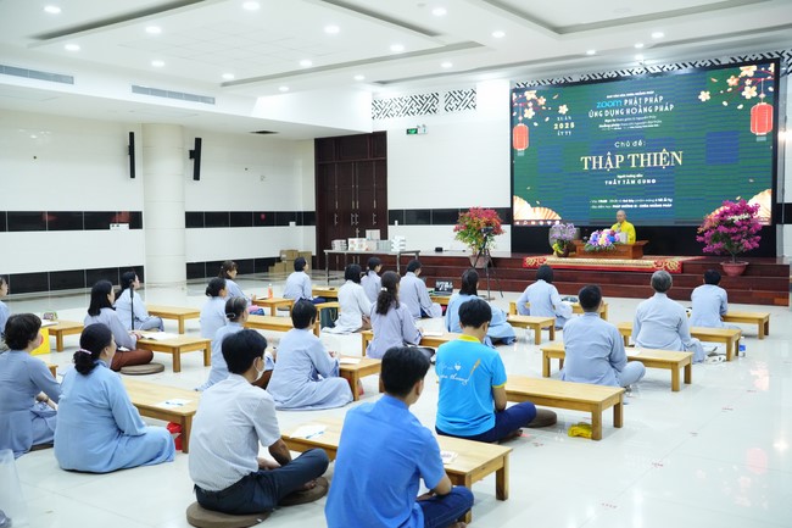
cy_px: 264
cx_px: 396
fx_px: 770
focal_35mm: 35
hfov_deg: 54.4
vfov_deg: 37.8
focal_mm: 35
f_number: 3.5
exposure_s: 1/320
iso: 10000
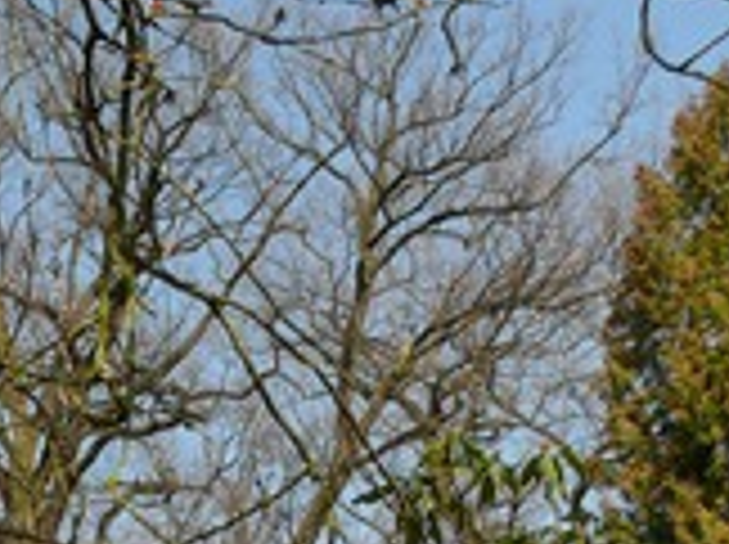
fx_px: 2734
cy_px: 958
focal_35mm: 130
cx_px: -342
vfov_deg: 10.7
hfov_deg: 14.3
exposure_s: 1/125
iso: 100
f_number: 4
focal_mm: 7.4
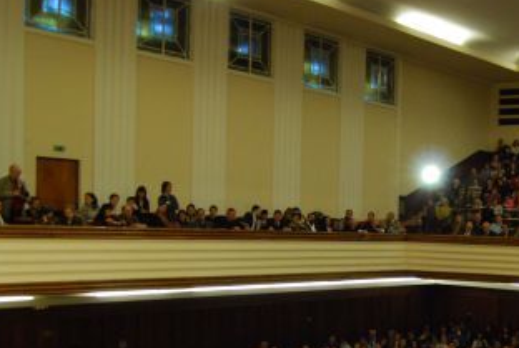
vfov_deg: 25.5
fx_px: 751
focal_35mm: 52
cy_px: 290
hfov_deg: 36.6
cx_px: 428
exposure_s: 1/50
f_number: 4
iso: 1100
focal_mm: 18
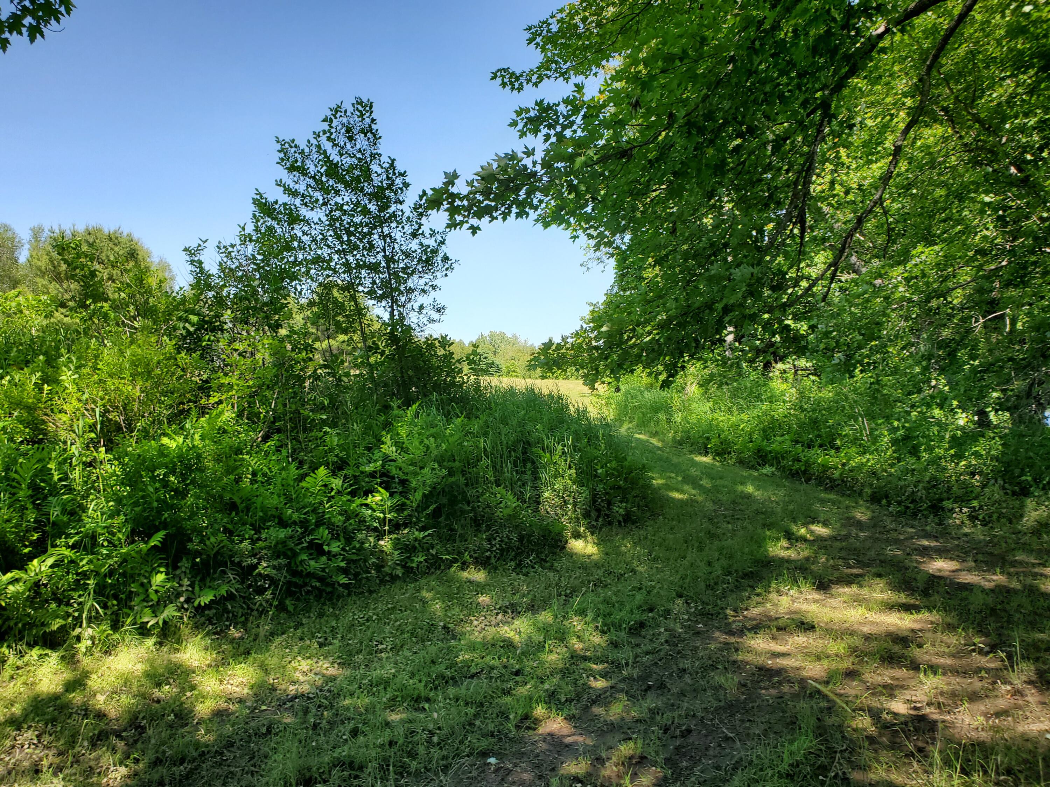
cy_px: 394
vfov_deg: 53.1
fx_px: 789
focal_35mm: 26
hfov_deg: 67.3
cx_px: 525
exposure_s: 1/634
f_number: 2.4
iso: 50
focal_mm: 4.3
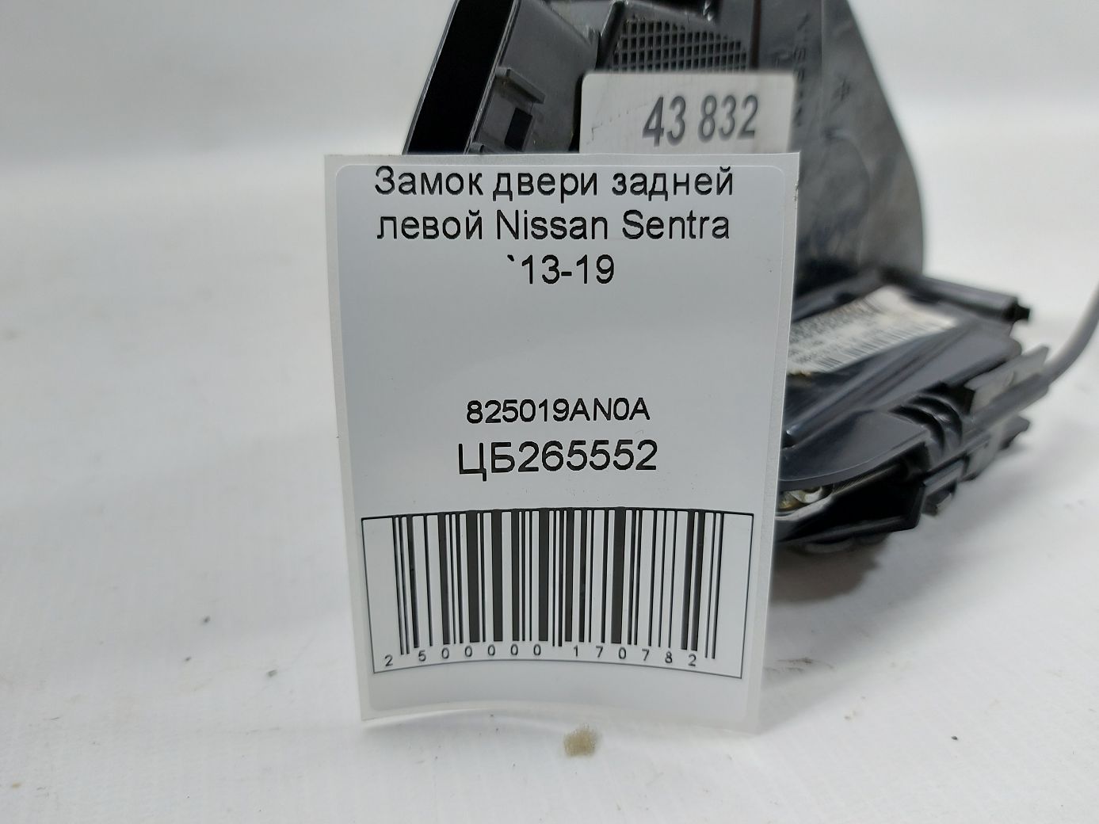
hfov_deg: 71.6
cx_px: 550
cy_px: 412
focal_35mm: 24
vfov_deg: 56.8
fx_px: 762
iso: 64
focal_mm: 5.23
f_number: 1.8
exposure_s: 1/50
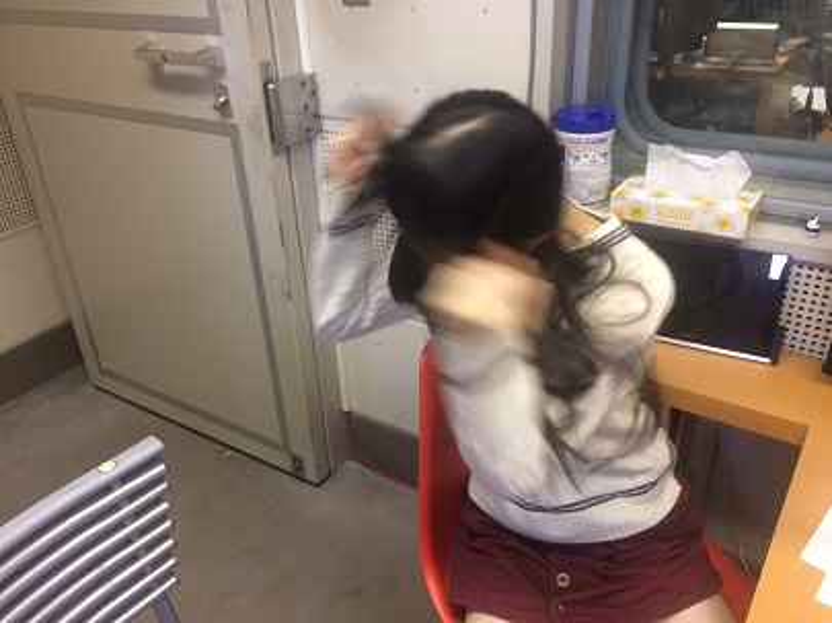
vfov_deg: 48.2
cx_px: 416
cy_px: 312
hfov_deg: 61.7
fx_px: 696
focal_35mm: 29
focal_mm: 4.15
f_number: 2.2
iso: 125
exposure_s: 1/33
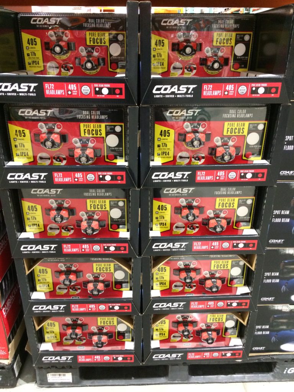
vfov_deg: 61.7
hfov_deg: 48.2
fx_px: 328
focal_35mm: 29
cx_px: 147
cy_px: 196
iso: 320
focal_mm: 4.15
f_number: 2.2
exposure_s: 1/17
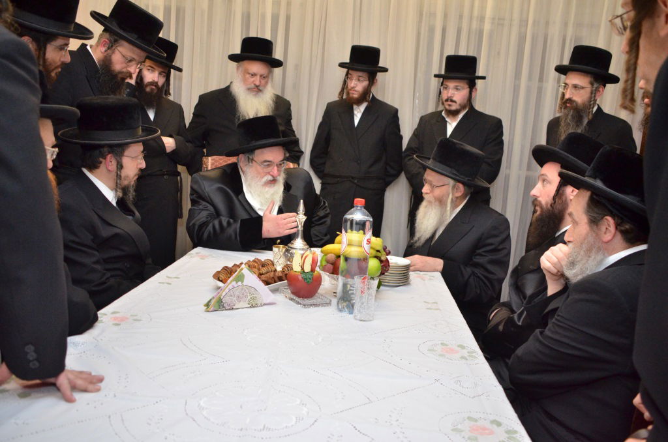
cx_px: 334
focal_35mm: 36
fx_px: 667
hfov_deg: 53.2
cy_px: 221
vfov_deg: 36.7
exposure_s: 1/160
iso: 1600
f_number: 3.8
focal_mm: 24
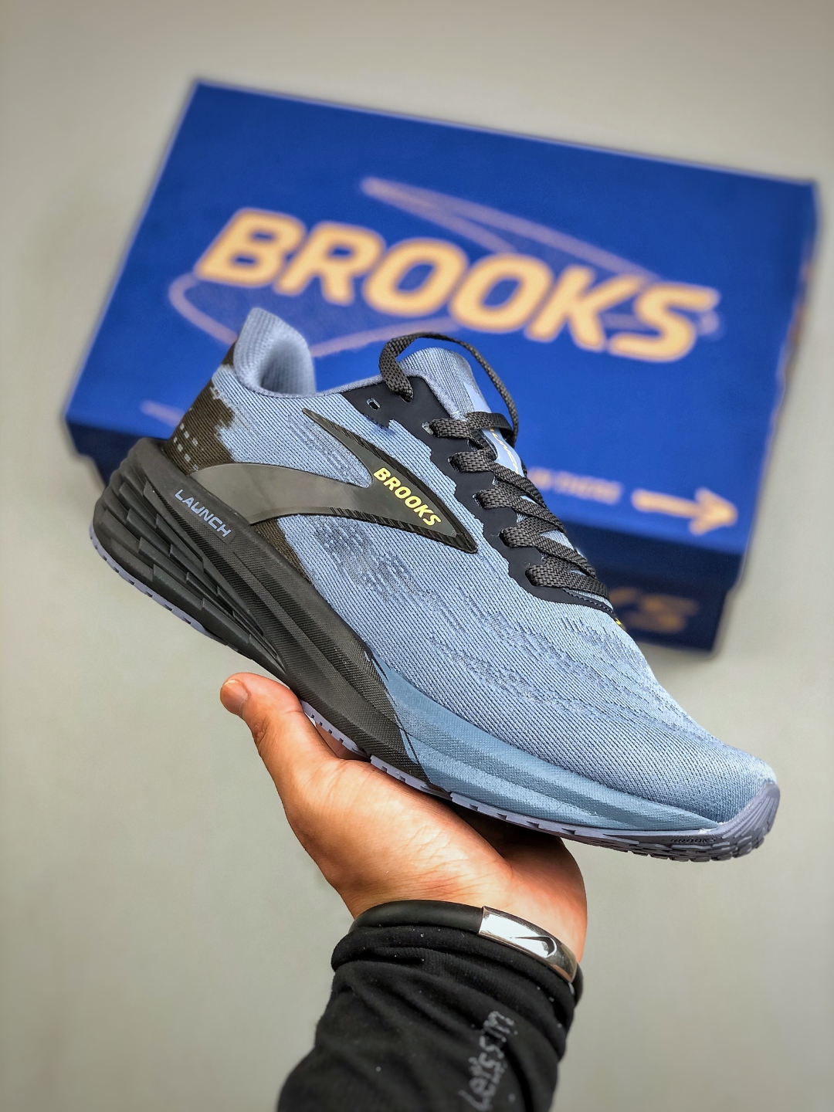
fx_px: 1831
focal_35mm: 57
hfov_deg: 25.7
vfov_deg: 33.8
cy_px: 556
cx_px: 417
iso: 20
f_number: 2.8
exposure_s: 1/33
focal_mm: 6.6
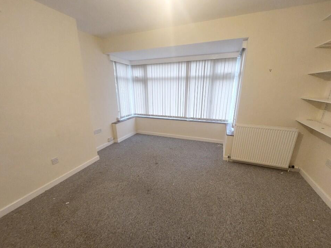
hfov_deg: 102.1
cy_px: 132
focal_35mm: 14
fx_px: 134
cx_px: 164
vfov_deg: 85.6
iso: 400
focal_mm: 1.74
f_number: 2.2
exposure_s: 1/25
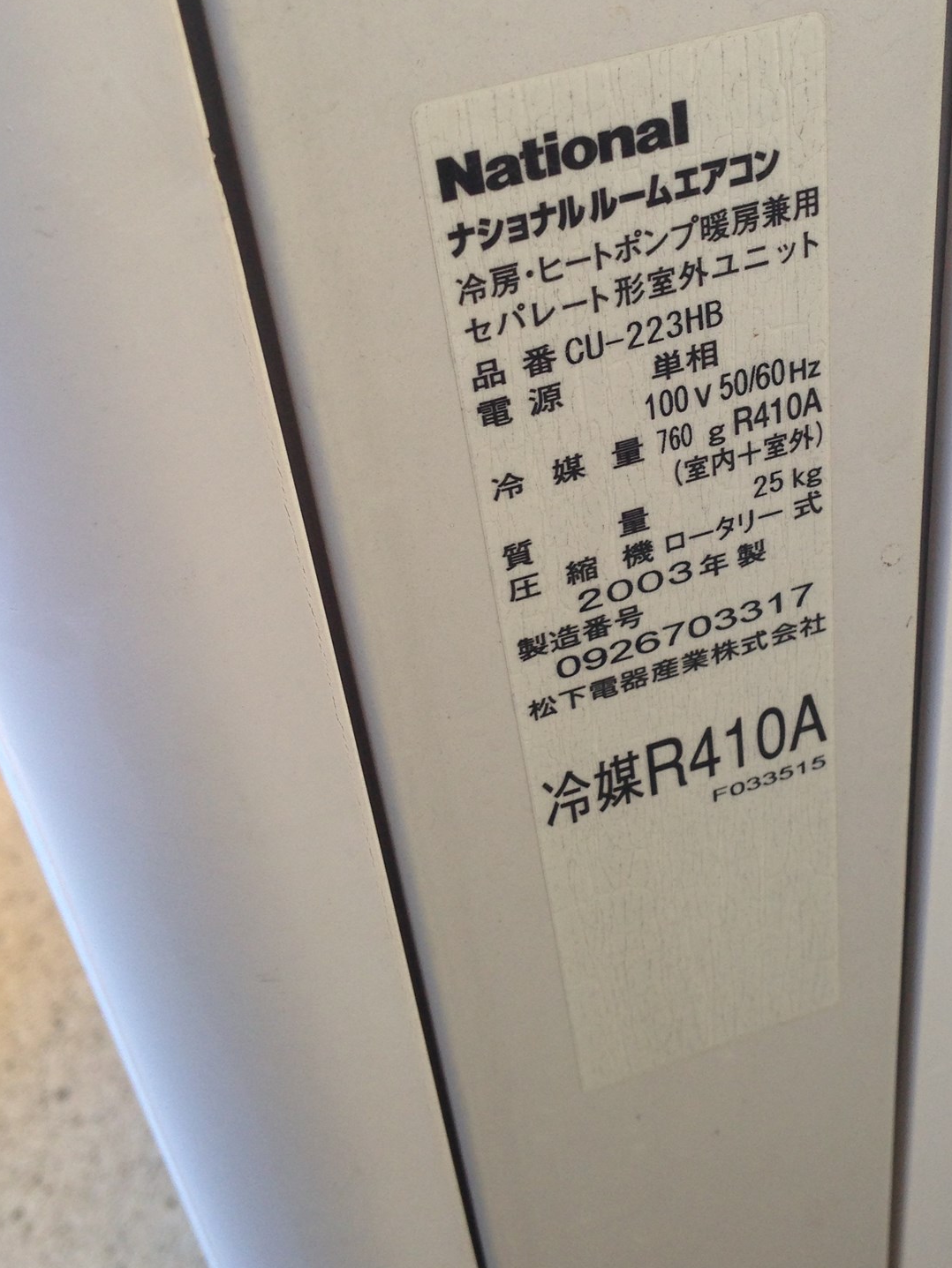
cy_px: 451
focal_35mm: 49
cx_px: 673
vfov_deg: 38.6
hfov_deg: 29.4
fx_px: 1797
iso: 50
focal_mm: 4.12
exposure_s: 1/244
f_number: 2.4
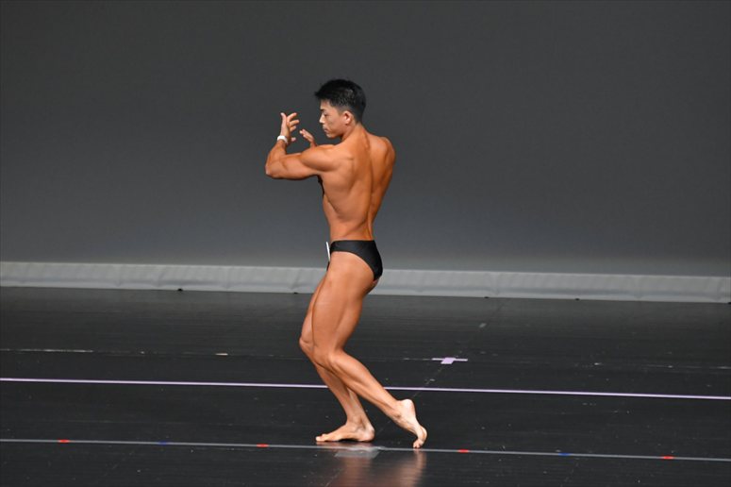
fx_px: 6393
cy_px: 244
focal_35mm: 315
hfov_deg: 6.5
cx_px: 366
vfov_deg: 4.4
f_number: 5.6
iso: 4000
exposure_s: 1/400
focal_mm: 210
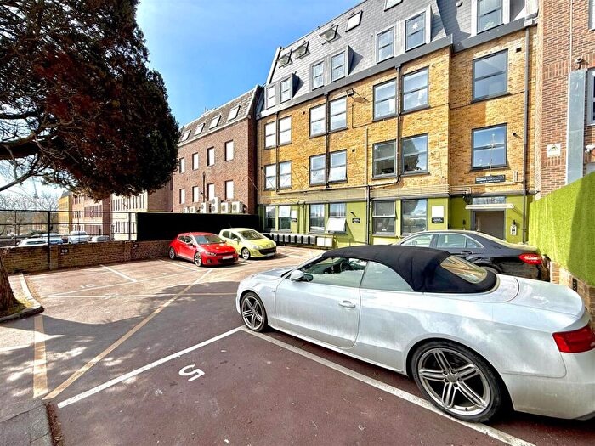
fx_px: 241
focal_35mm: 14
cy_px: 223
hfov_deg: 102.1
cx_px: 298
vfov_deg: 85.7
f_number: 2.2
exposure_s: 1/1017
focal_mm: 2.22
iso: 50
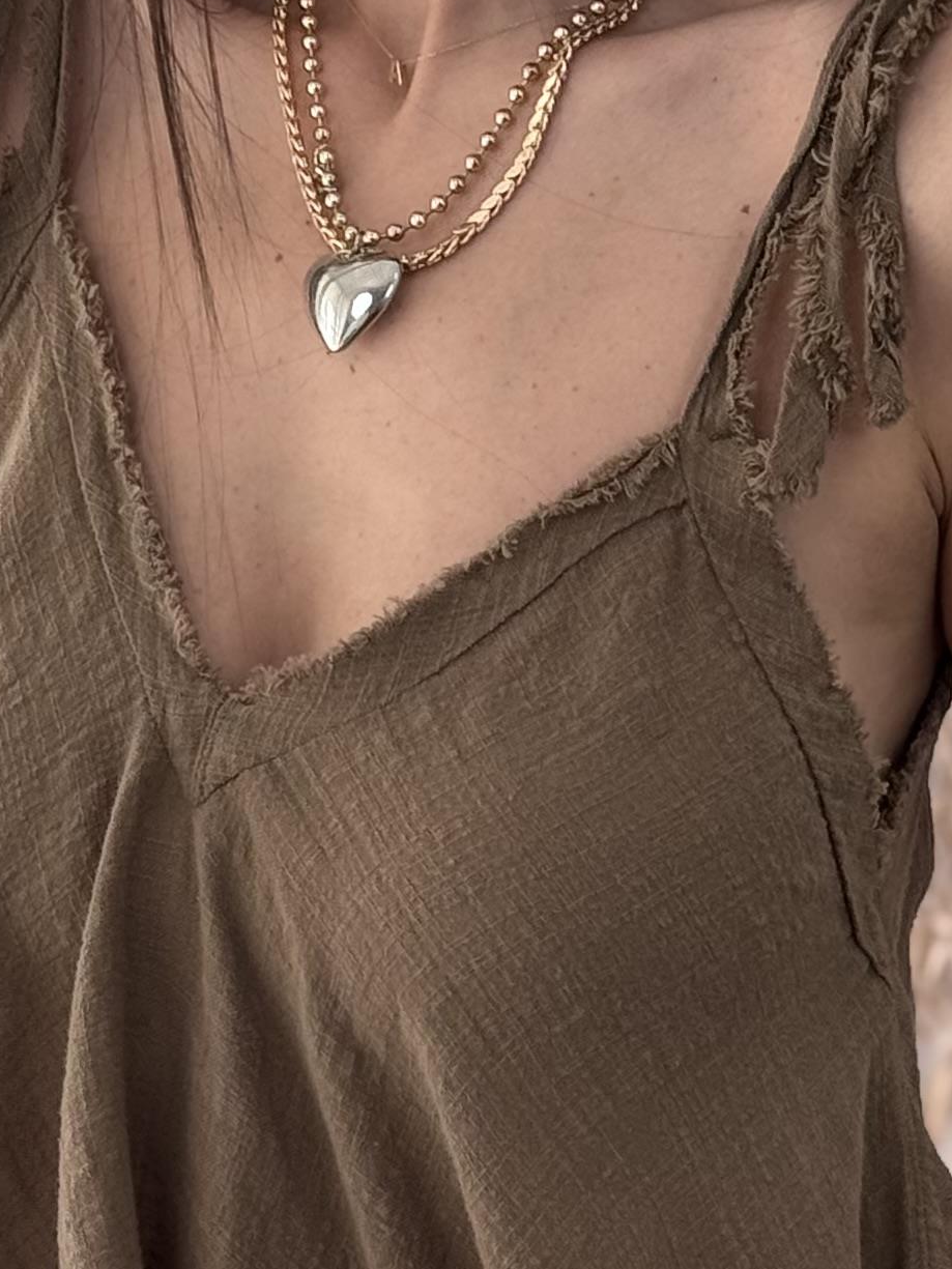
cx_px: 729
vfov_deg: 12.2
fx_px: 5793
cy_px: 1541
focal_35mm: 158
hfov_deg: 9.4
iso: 64
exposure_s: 1/199
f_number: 1.78
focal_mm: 6.76
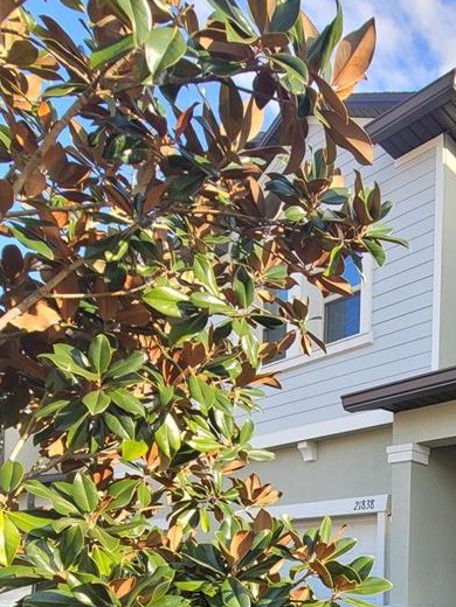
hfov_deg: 41.1
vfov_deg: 51.1
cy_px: 573
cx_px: 450
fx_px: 527
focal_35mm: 30
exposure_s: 1/347
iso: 64
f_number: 2.2
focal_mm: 2.2
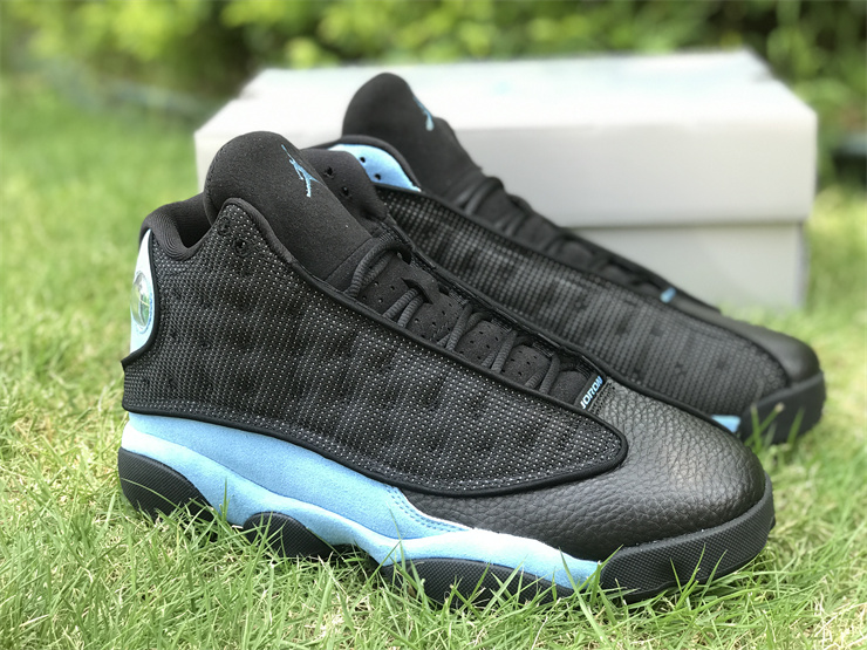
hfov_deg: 33.8
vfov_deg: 25.7
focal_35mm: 57
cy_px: 325
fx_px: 1428
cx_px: 434
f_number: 2.8
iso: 32
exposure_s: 1/50
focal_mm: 6.6
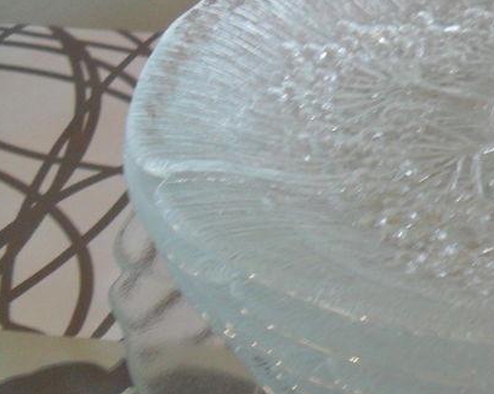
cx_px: 600
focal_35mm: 84
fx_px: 1227
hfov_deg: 21.1
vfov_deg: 18.3
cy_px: 219
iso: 200
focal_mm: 6.3
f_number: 3
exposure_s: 1/20
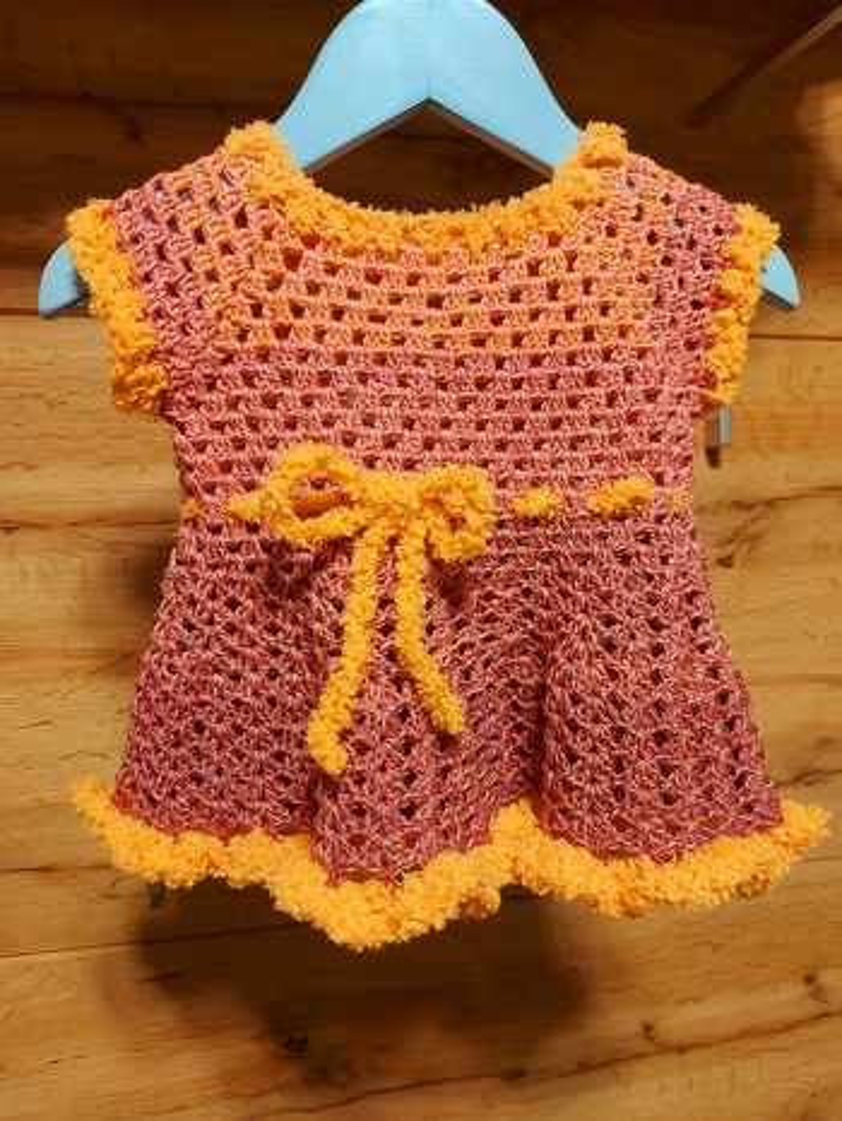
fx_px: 778
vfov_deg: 71.6
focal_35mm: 24
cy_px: 560
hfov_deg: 56.9
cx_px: 421
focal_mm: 5.23
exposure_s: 1/25
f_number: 1.8
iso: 250
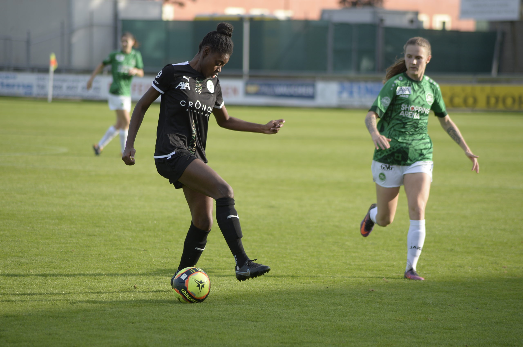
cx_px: 262
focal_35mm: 240
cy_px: 174
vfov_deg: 5.7
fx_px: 3483
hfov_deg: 8.6
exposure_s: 1/800
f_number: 5.6
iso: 400
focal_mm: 240
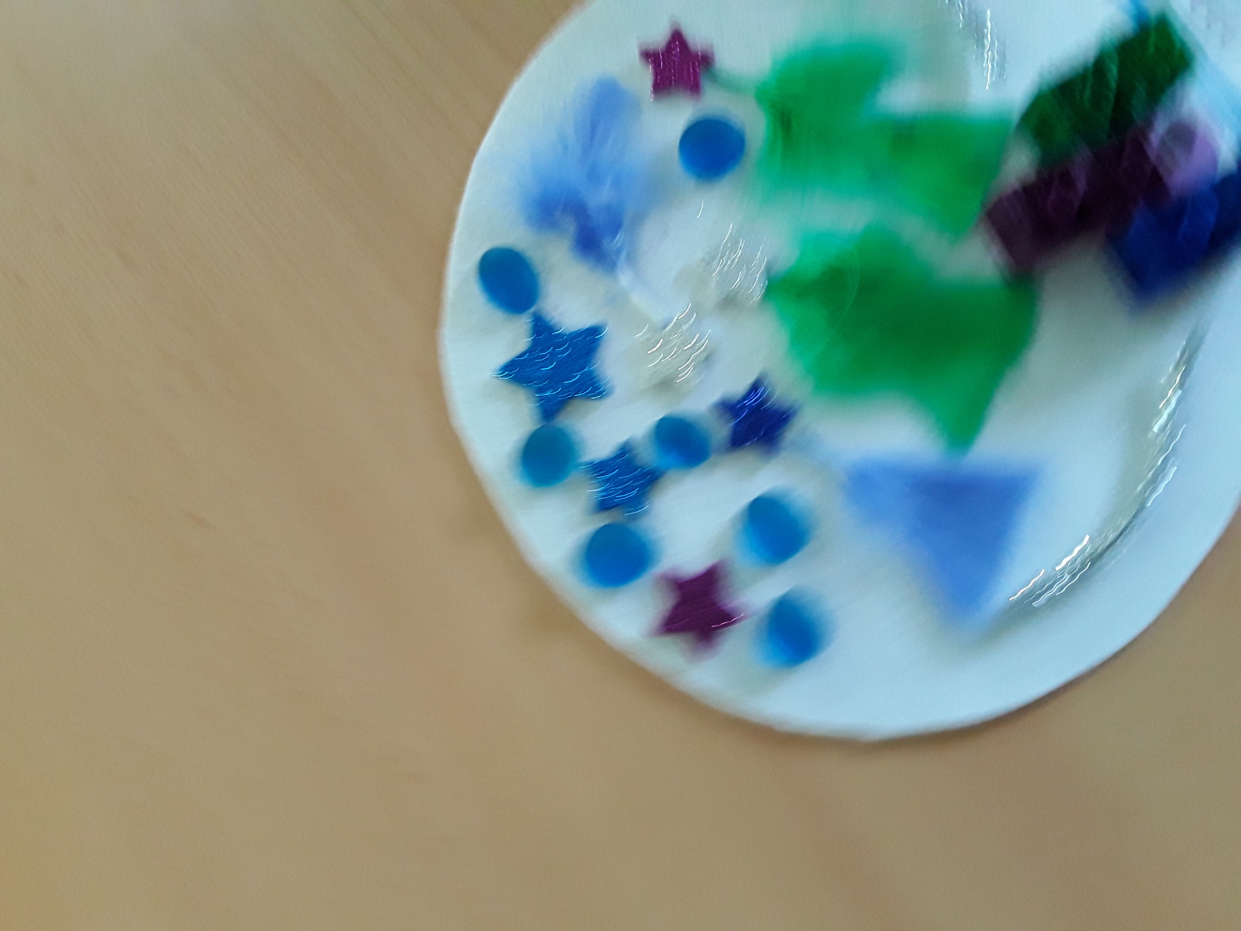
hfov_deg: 65.3
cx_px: 620
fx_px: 968
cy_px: 466
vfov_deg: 51.4
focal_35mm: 27
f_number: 1.9
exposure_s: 1/33
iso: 200
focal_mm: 2.91
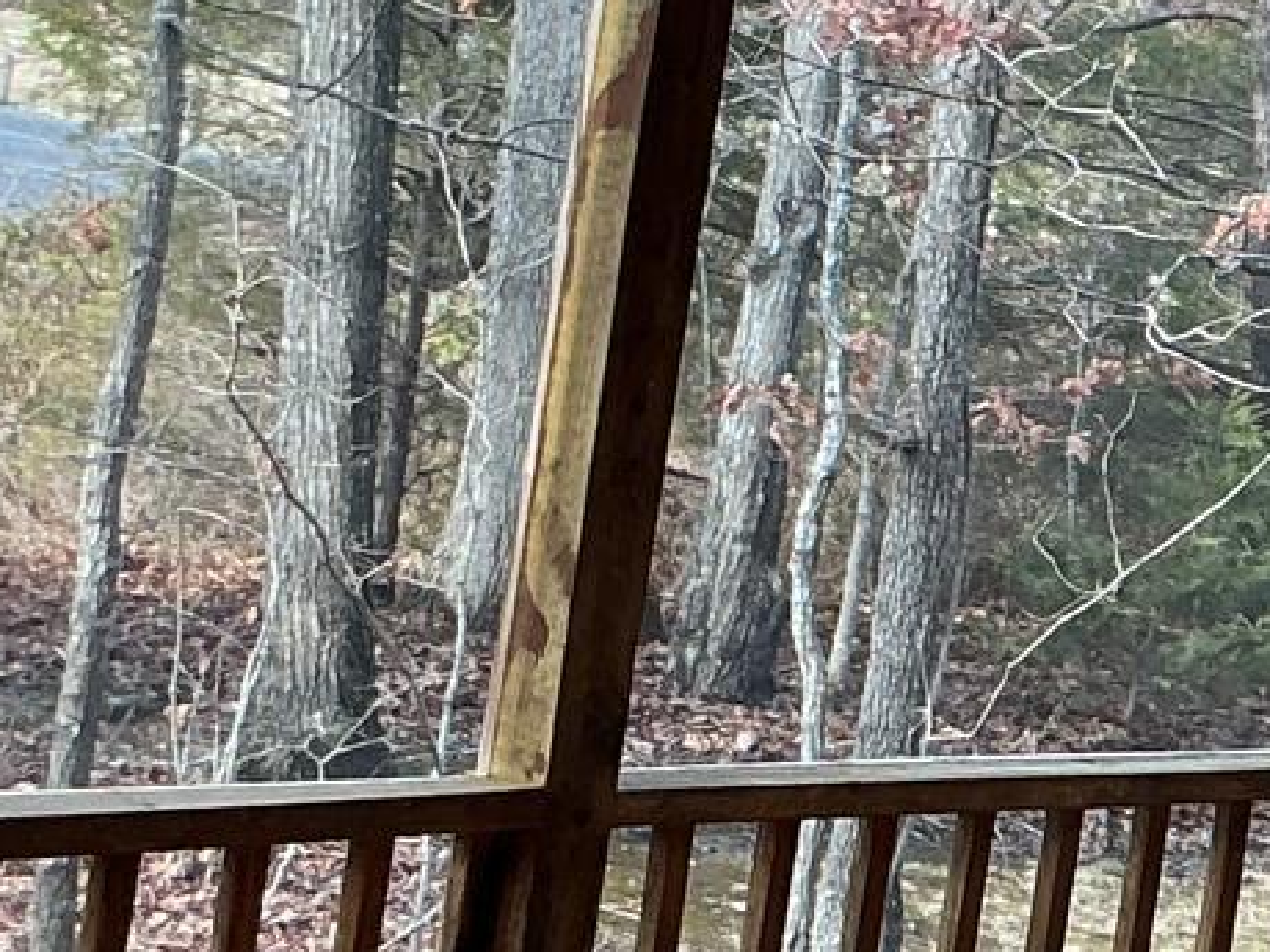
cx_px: 1922
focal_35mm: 129
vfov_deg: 11.4
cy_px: 121
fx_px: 4733
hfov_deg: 14.3
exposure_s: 1/120
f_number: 1.8
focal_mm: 3
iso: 25
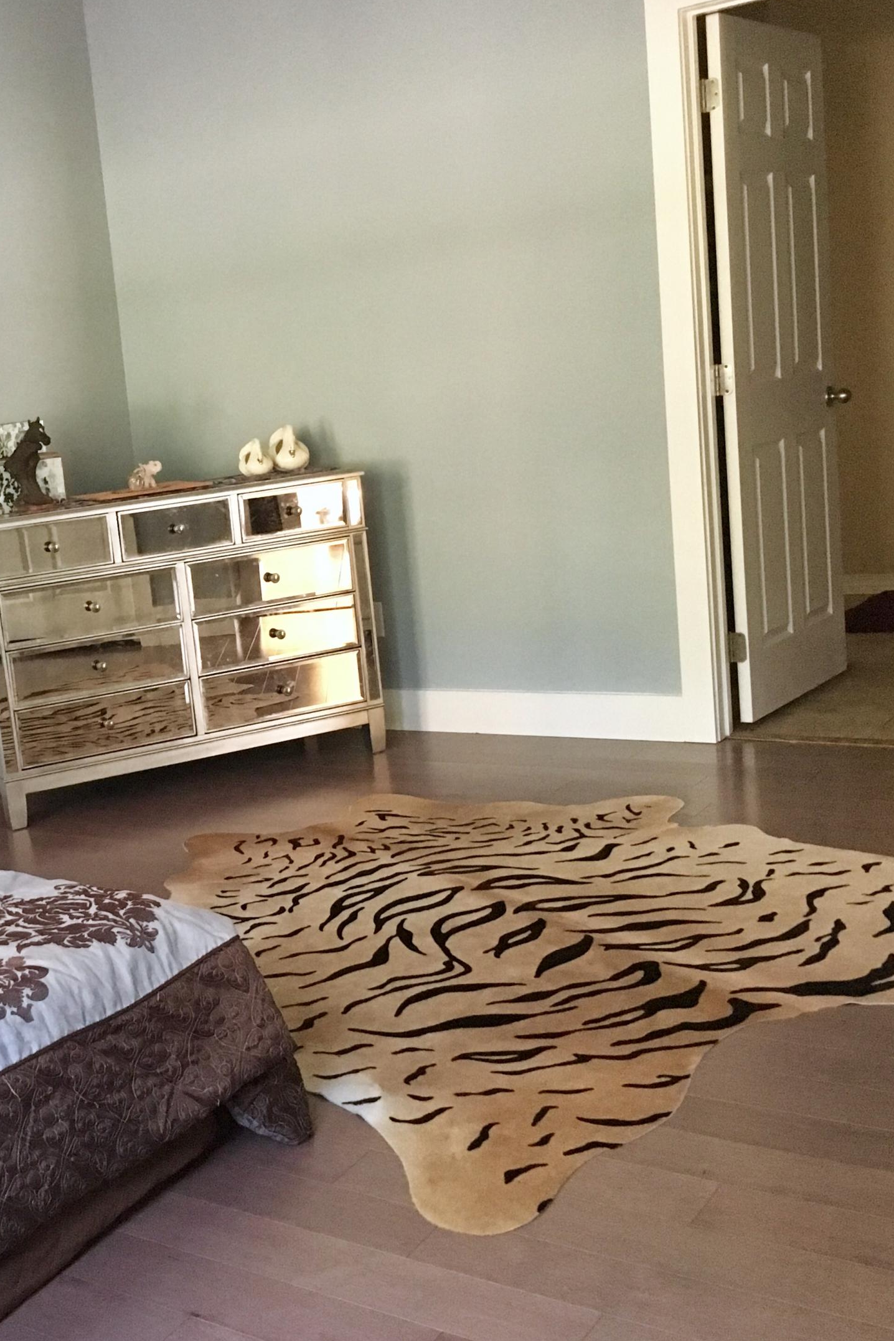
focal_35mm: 42
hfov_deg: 30.6
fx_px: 1564
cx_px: 101
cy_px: 673
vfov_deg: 46.4
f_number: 2.2
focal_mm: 4.15
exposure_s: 1/15
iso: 320
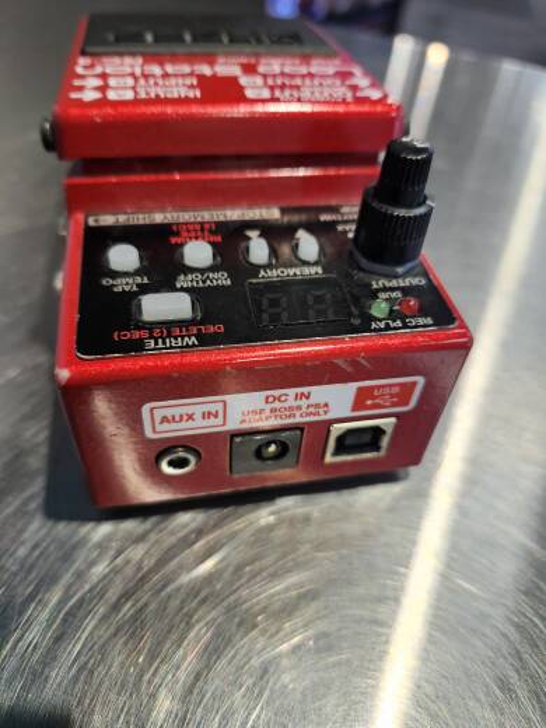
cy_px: 364
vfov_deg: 73.9
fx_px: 484
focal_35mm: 23
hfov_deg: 58.9
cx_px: 273
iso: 80
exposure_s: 1/120
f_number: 1.8
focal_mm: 5.54
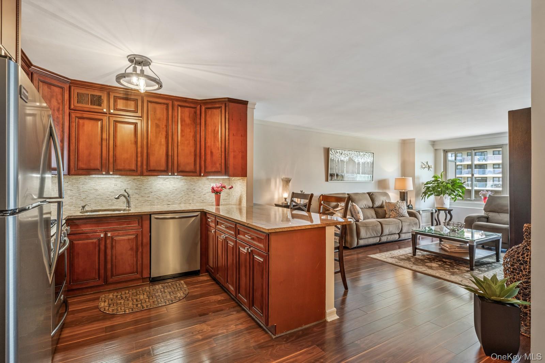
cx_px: 272
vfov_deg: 70.4
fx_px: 257
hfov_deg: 93.3
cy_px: 182
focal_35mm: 17
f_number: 8
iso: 200
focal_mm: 17
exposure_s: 1/13
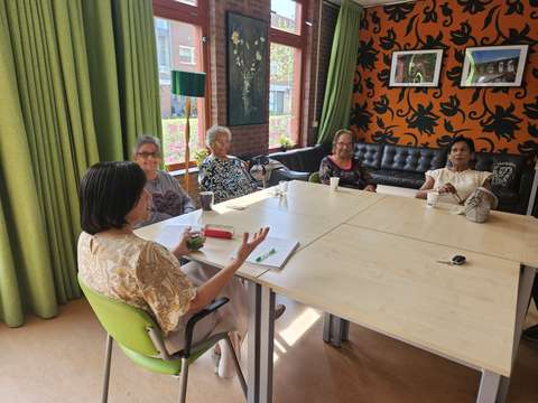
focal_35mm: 23
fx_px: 357
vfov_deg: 58.9
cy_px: 202
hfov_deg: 73.9
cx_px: 269
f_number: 1.8
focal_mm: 5.4
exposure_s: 1/180
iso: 64
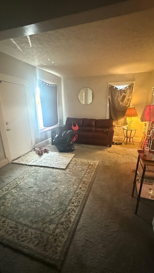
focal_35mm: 16
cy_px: 141
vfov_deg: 99.3
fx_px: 116
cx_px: 84
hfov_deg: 66.9
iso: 1250
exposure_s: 1/40
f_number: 2.2
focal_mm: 2.22
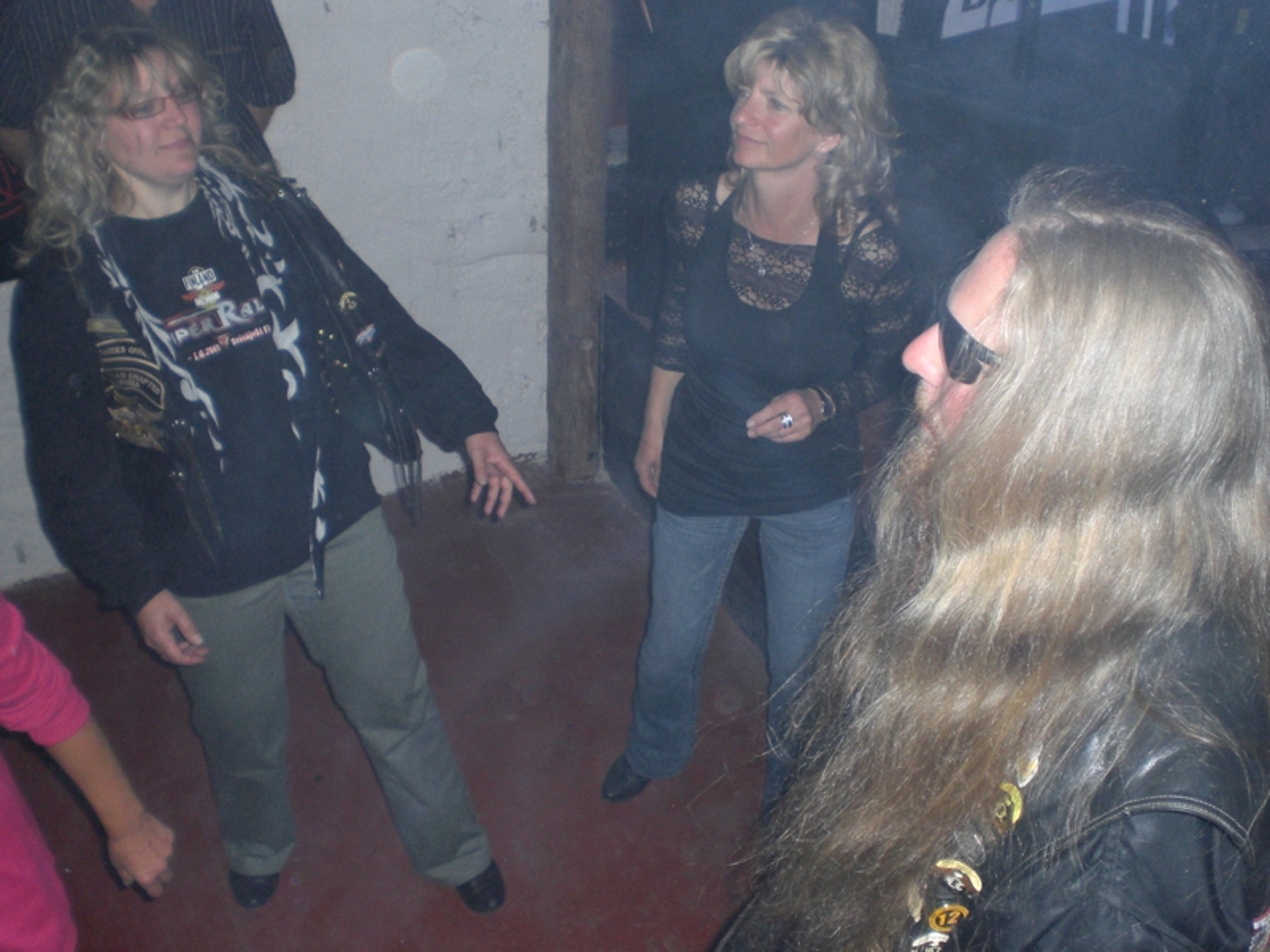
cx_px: 635
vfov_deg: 37.7
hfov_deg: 49.0
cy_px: 476
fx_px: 1394
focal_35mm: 38
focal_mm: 6.3
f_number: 3.1
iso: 200
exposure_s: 1/60
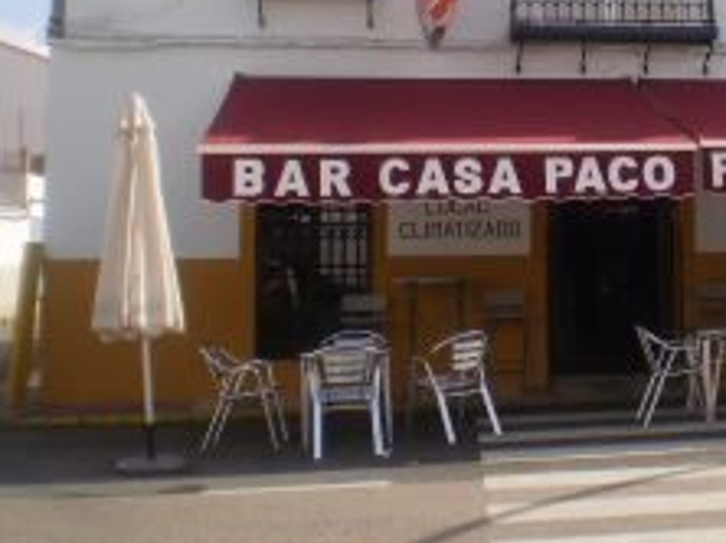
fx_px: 1362
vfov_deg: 22.2
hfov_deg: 29.1
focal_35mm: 65
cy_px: 85
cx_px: 602
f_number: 4.6
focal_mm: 6.3
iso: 64
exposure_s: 1/500
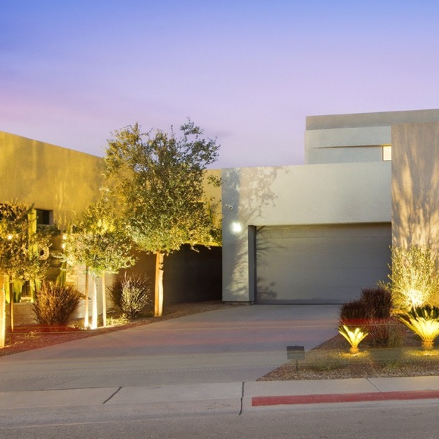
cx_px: 428
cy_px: 219
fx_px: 688
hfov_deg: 32.8
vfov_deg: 35.4
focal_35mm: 48
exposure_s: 1/20
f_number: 5.6
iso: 800
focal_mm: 17
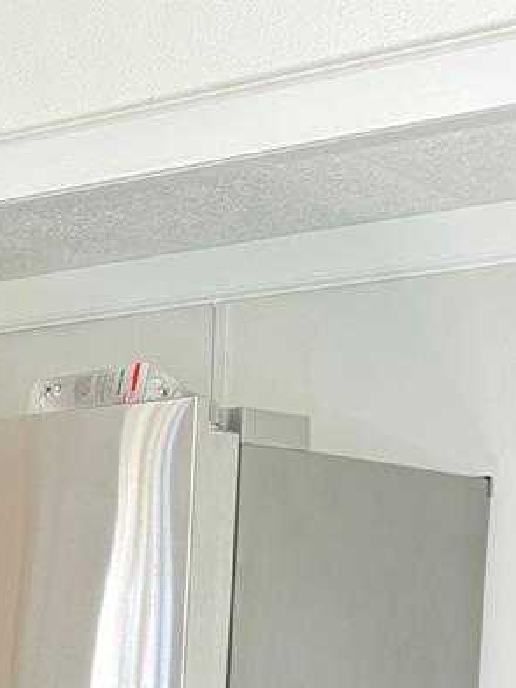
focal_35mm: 94
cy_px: 955
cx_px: -374
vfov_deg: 18.9
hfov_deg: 14.2
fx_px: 1868
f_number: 1.78
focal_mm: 6.76
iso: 200
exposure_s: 1/98
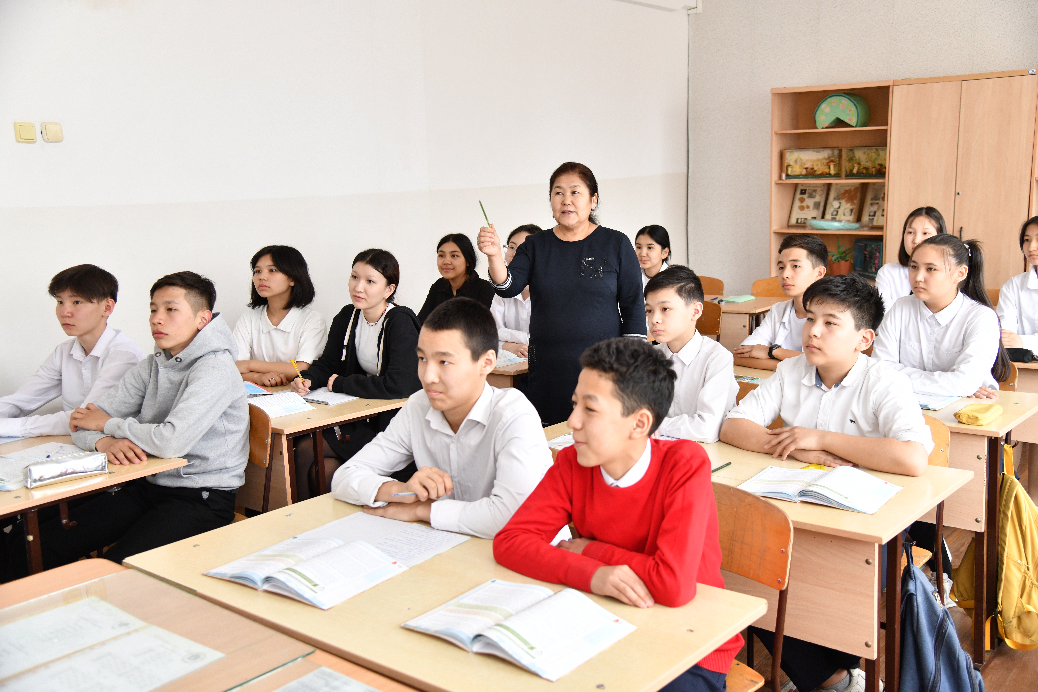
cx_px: 519
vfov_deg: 37.9
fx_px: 1009
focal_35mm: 35
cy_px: 346
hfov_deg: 54.4
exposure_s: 1/250
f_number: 4
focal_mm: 35
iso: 1000
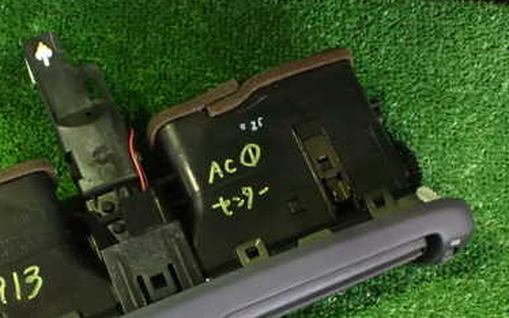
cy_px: 245
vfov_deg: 25.0
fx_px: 708
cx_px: 144
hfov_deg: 38.8
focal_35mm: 51
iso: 1600
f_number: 2.3
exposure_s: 1/30
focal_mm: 5.4
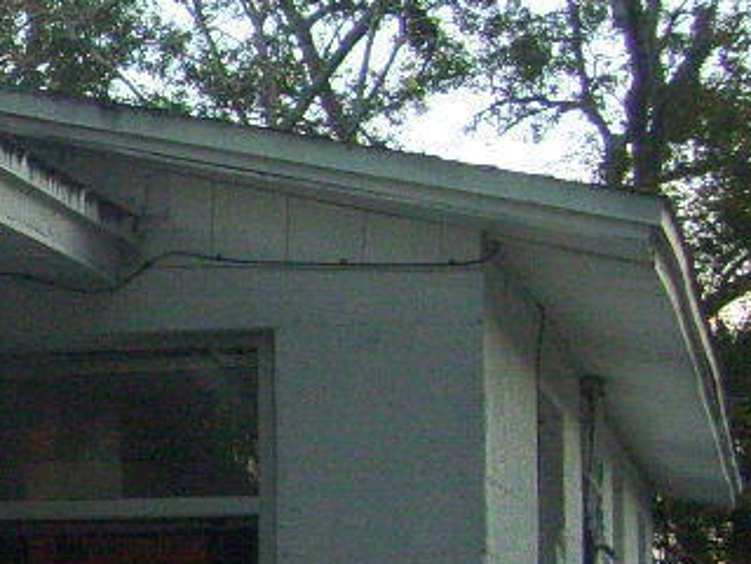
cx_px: -566
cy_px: 446
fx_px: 2929
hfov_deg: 13.3
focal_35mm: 135
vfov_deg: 11.0
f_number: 2.7
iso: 400
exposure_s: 1/160
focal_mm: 6
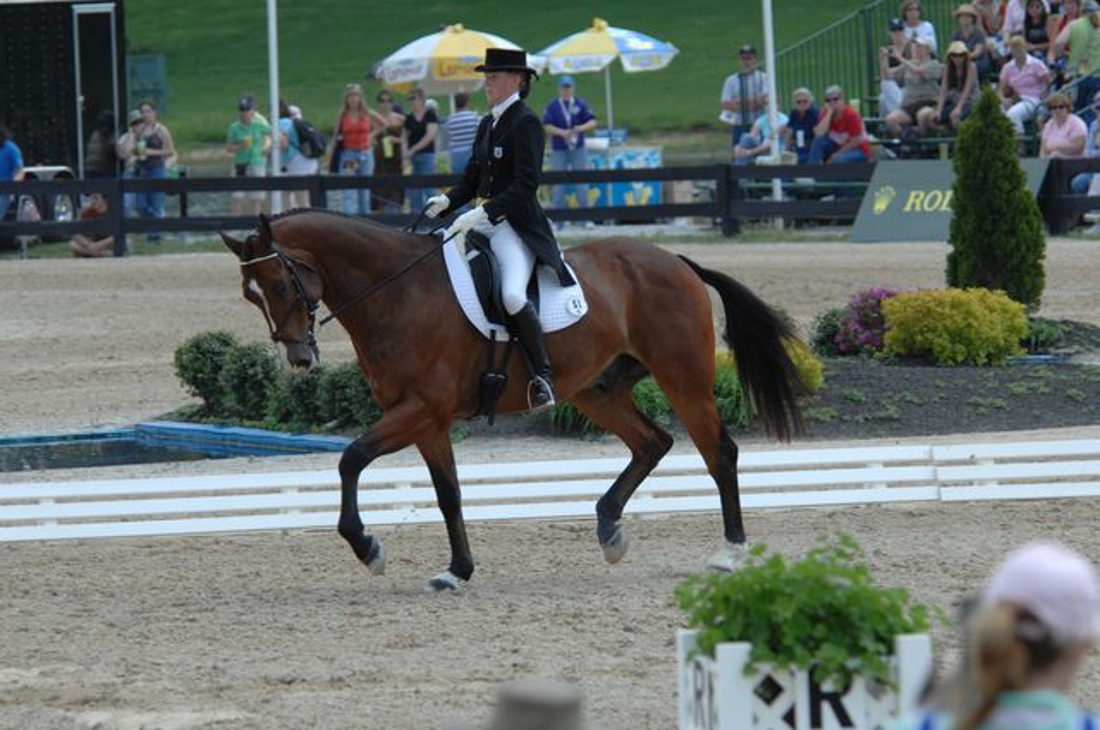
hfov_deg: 6.5
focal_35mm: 315
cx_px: 550
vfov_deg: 4.4
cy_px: 365
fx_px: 9613
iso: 200
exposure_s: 1/500
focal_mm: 210
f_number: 5.3
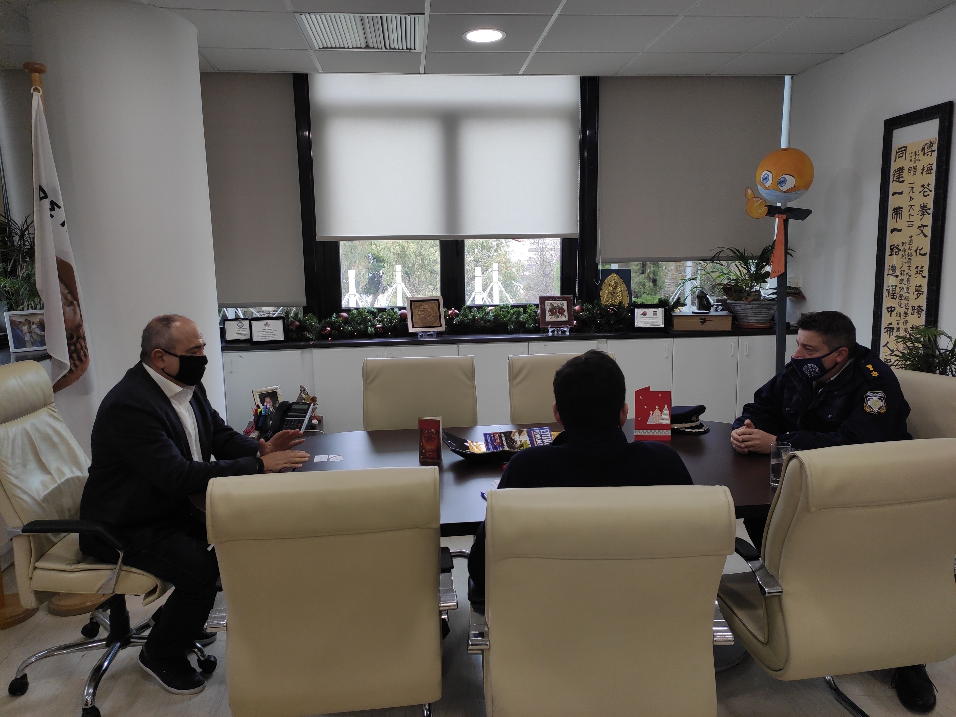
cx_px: 478
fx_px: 690
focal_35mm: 25
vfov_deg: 54.9
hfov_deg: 69.4
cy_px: 358
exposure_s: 1/100
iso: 182
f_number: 1.79
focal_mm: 4.74
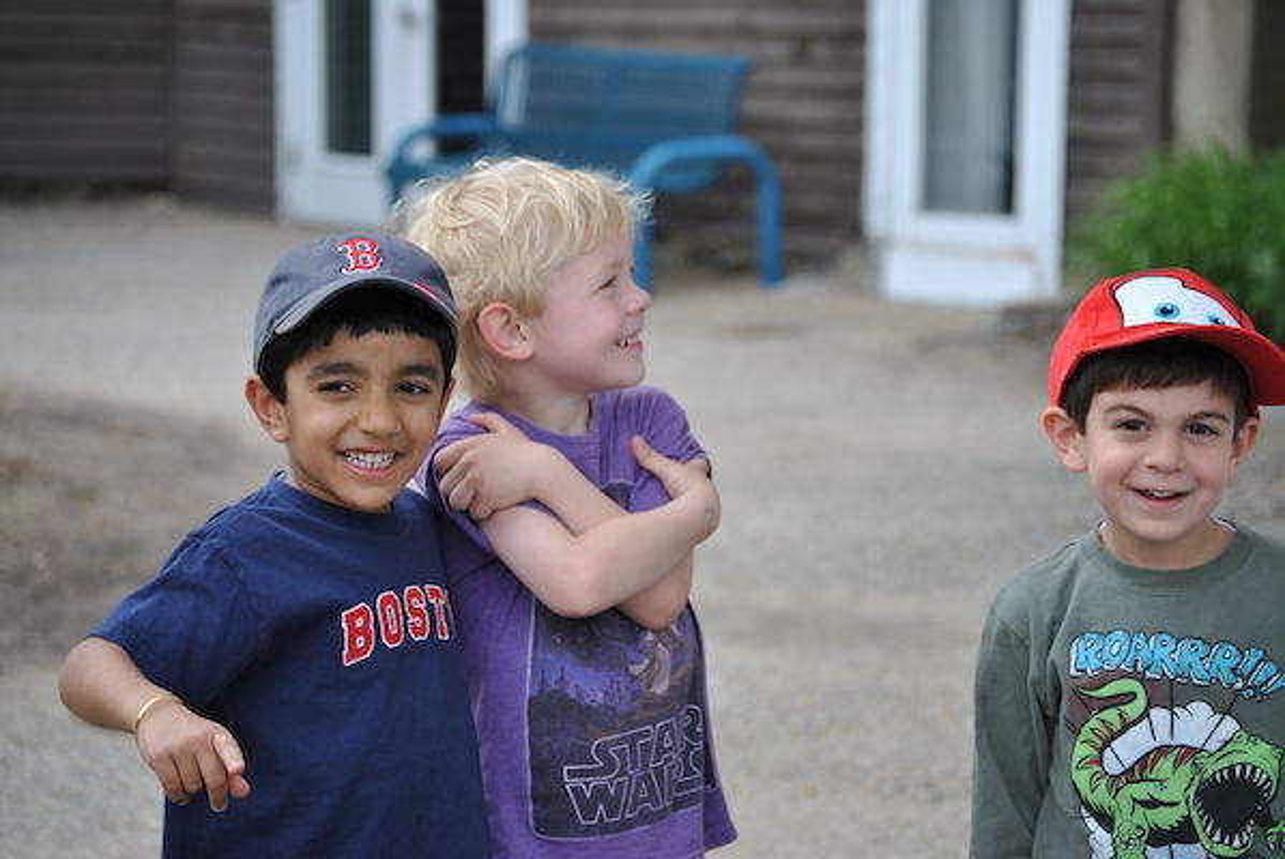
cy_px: 430
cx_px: 642
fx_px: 4823
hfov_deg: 15.2
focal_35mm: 135
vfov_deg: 10.2
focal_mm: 90
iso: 200
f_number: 5
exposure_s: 1/400
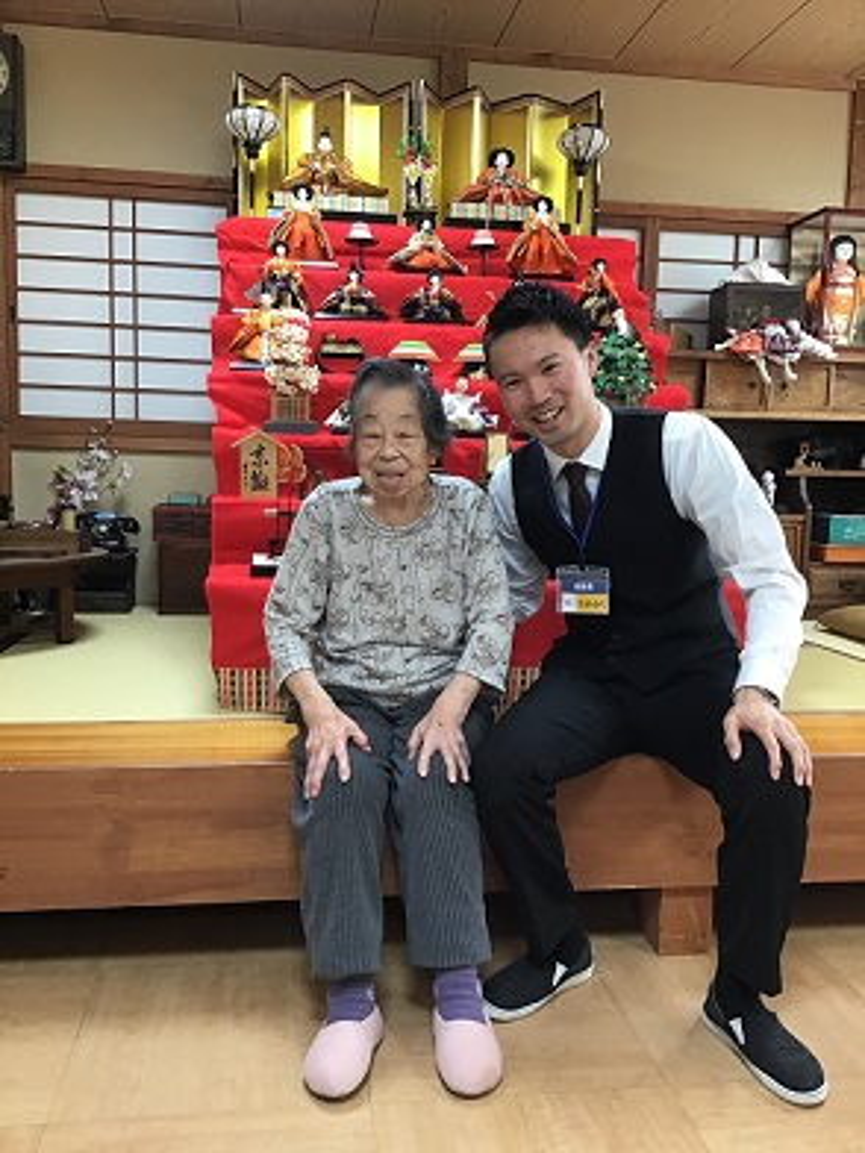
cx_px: 432
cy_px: 576
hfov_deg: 45.4
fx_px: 1033
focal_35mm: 31
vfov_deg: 58.4
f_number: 2.4
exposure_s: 1/30
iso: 64
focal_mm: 3.3
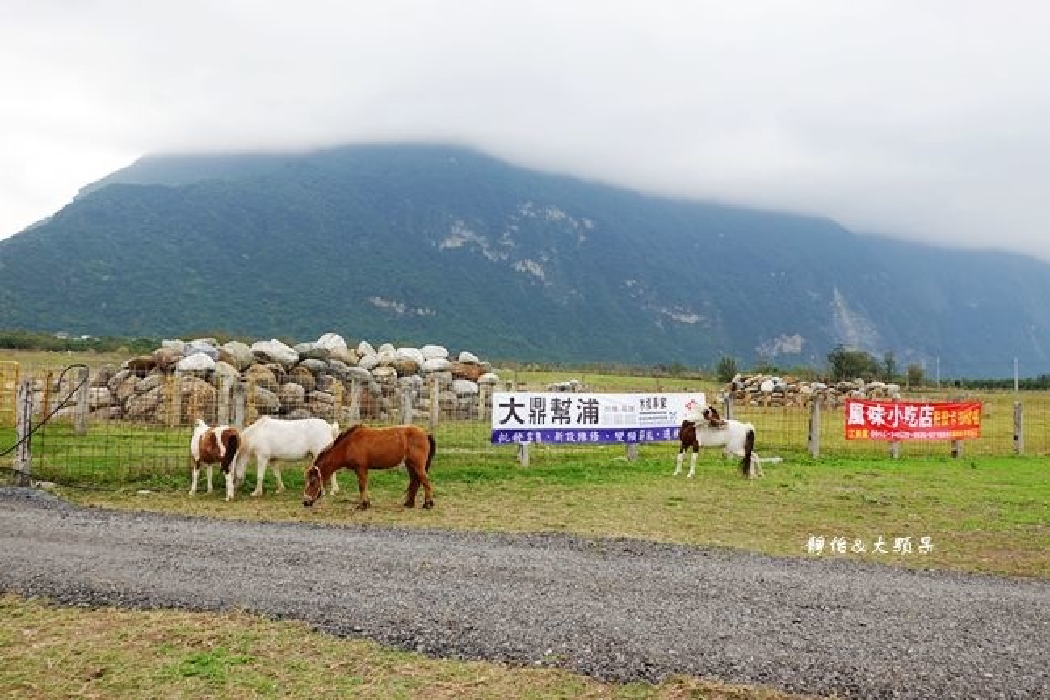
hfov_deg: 61.9
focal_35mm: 30
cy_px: 350
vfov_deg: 43.6
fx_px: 875
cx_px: 525
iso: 125
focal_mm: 11.29
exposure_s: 1/320
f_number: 4
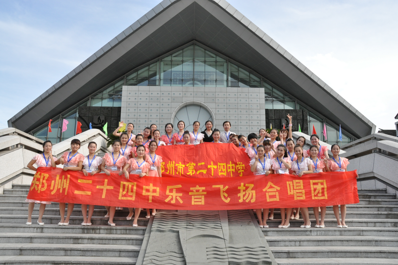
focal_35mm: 30
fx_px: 331
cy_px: 132
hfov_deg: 62.0
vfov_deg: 43.5
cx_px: 199
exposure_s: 1/500
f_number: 14
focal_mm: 20
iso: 1000
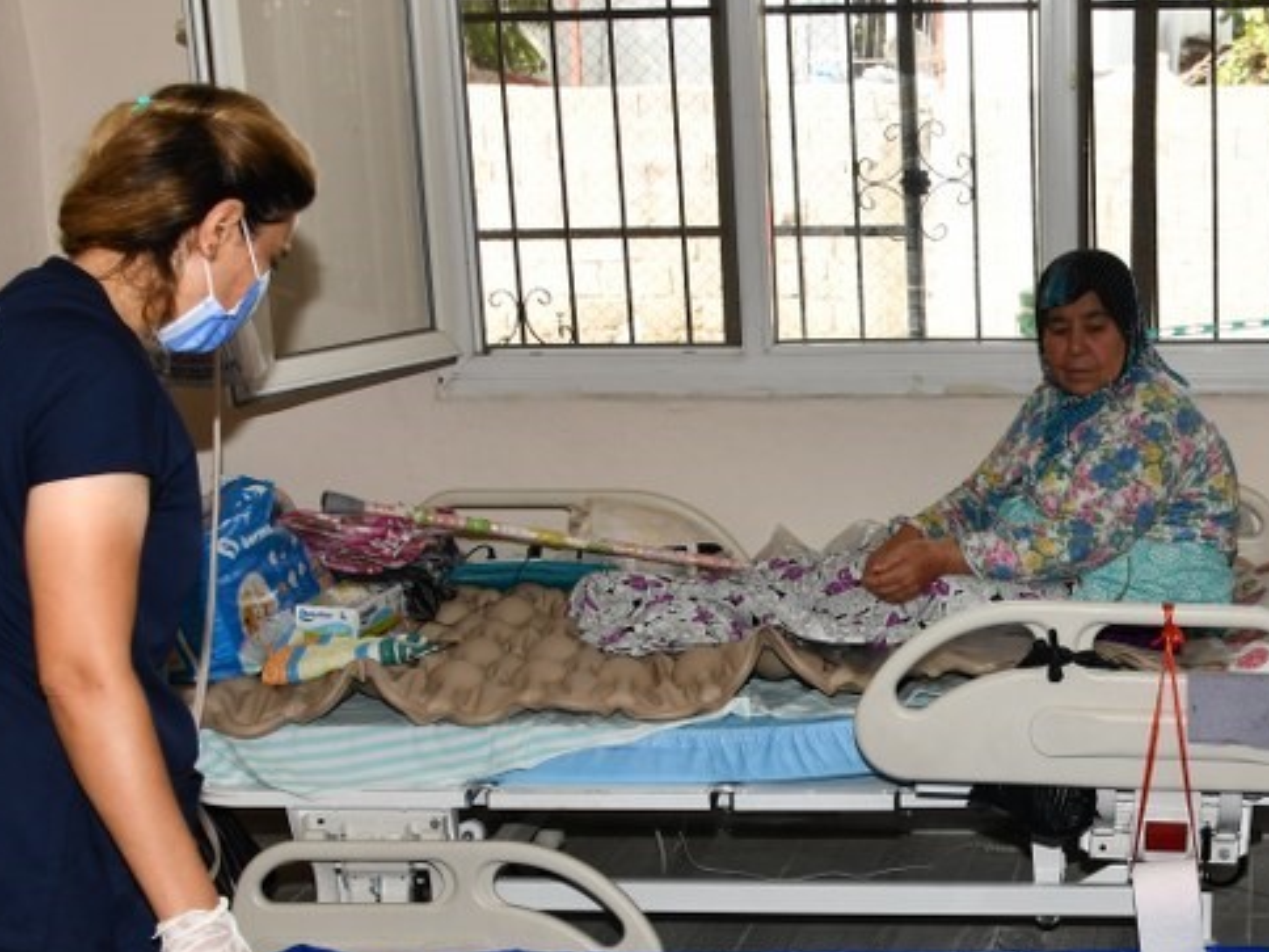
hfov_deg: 30.5
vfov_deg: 23.6
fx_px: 2236
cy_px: 796
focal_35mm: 61
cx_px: 1096
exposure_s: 1/100
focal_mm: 24
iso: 320
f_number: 6.3
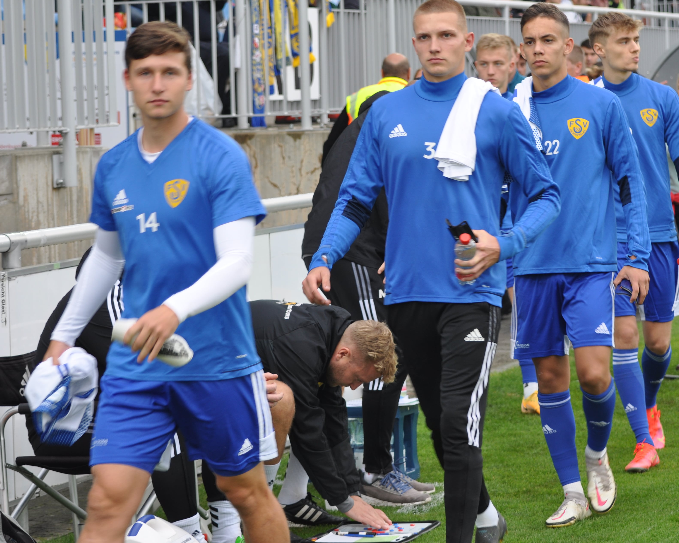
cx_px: 456
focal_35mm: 133
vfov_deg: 11.6
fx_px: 2673
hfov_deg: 14.5
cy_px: 247
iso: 200
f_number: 4.5
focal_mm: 70
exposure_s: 1/100
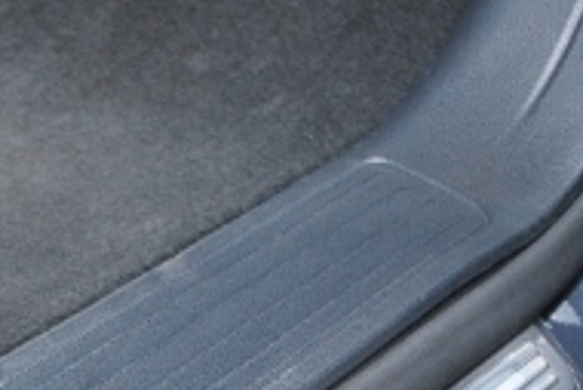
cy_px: 608
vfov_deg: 11.8
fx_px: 1799
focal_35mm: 111
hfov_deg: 18.2
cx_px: 117
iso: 200
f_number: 4.5
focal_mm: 22
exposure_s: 1/80
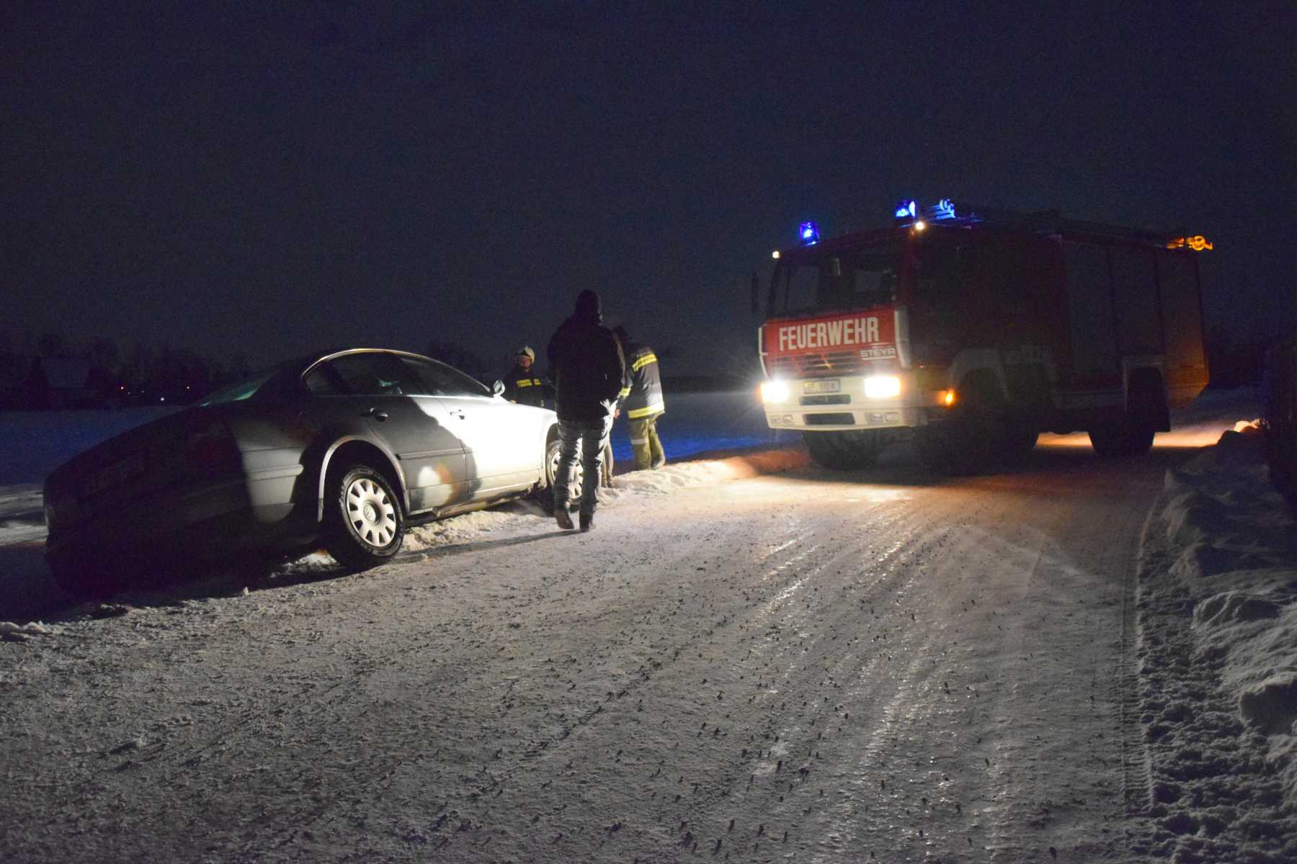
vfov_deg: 47.9
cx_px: 648
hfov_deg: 67.4
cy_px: 432
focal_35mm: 27
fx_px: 973
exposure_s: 1/30
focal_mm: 18
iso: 6400
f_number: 3.5
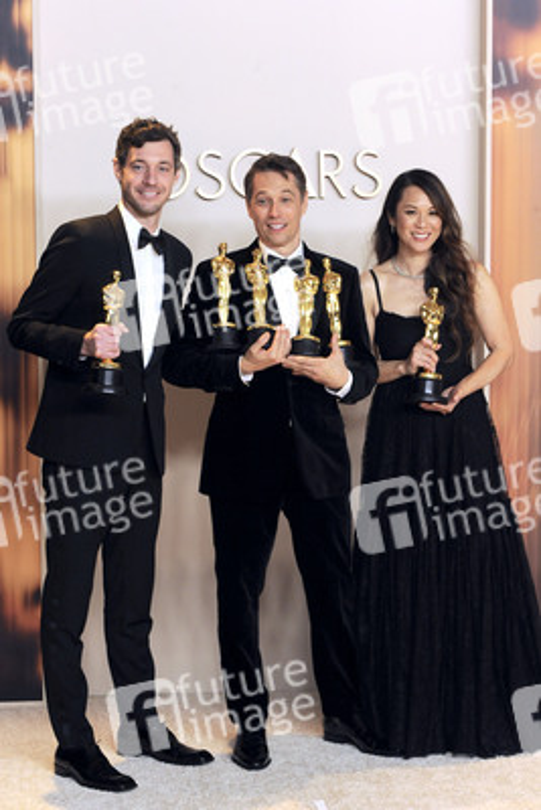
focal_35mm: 100
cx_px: 270
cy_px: 405
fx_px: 2252
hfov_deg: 13.7
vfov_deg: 20.4
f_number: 5.6
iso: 2000
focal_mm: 100
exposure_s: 1/160
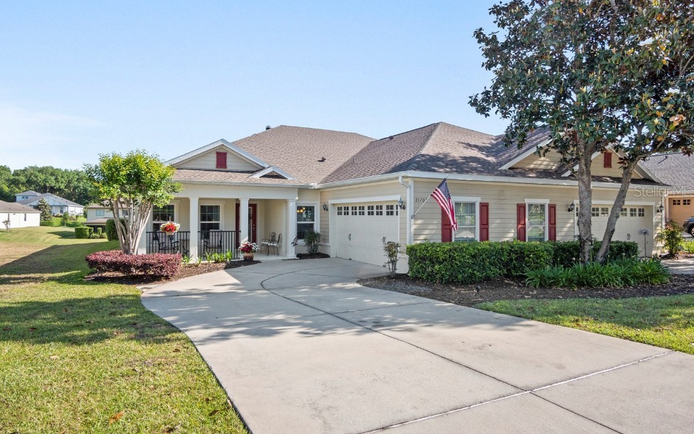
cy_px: 191
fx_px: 416
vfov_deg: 54.9
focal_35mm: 22
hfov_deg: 79.6
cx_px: 340
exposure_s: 1/400
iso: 200
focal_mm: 10
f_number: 8
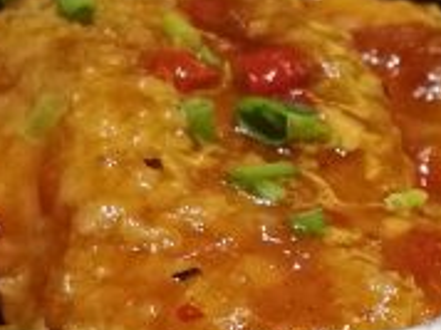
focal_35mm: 138
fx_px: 1756
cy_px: 103
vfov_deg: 10.7
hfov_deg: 14.1
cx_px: 436
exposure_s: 1/33.3
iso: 400
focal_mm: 4.5
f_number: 2.2
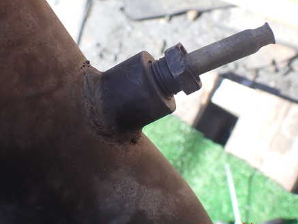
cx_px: 150
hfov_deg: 45.8
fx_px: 353
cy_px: 86
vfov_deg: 35.0
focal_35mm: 41
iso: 100
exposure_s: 1/200
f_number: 3.2
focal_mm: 5.4
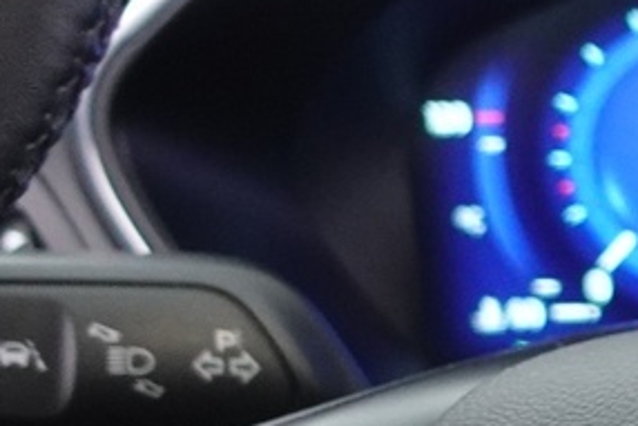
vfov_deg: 9.8
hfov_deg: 13.5
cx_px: 1167
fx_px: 2411
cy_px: 609
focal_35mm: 136
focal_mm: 9.4
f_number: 1.8
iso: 800
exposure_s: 1/15
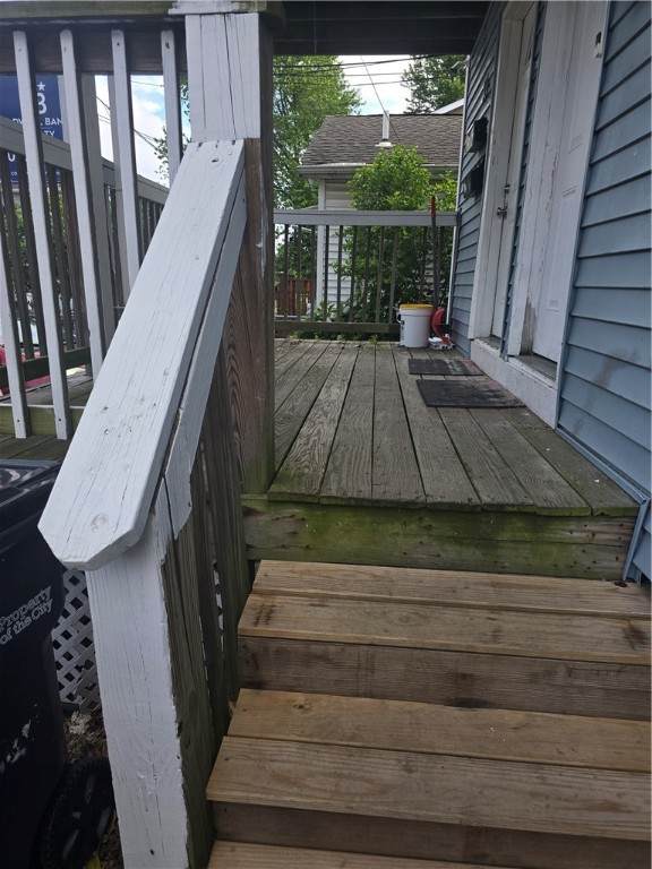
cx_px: 326
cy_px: 434
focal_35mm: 23
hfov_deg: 58.9
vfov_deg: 73.9
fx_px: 578
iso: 12
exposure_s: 1/191
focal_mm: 6.3
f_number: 1.7
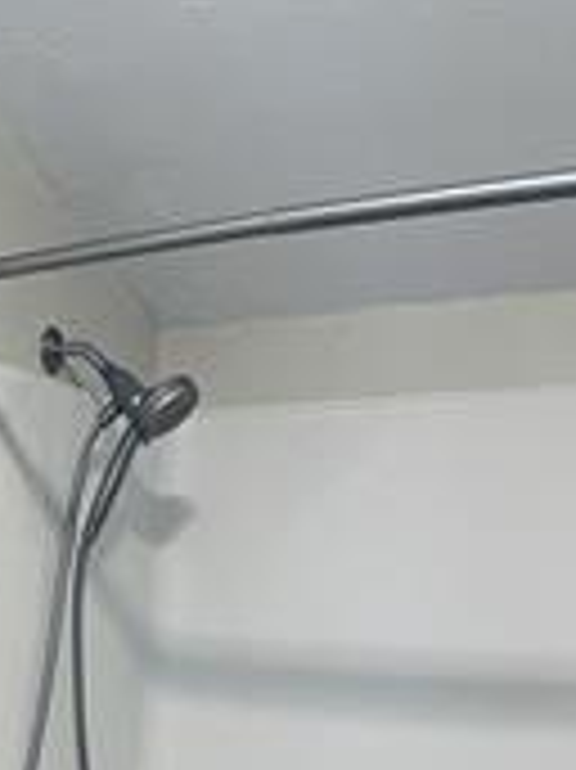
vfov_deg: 23.9
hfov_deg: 19.0
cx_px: -126
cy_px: 964
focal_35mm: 73
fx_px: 1622
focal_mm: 4.2
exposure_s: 1/60
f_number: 1.6
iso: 160
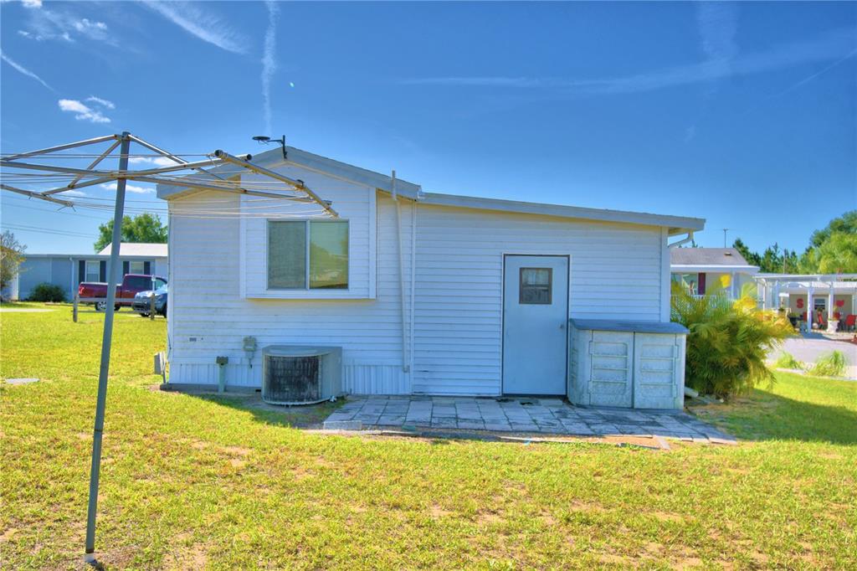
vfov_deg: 43.6
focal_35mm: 30
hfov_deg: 61.9
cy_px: 286
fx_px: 714
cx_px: 428
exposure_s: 1/1000
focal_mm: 20
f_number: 5.6
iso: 100
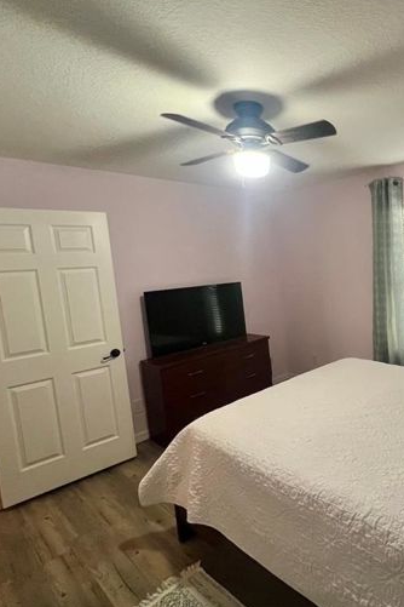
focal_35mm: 19
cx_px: 343
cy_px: 292
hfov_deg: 57.8
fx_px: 320
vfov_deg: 86.9
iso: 320
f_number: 1.8
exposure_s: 1/60
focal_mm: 1.57
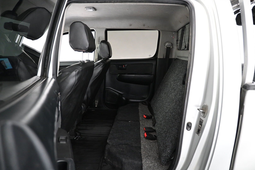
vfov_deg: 53.1
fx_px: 170
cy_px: 85
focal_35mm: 24
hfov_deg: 73.7
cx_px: 128
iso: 2800
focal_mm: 16
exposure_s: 1/25
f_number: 3.5
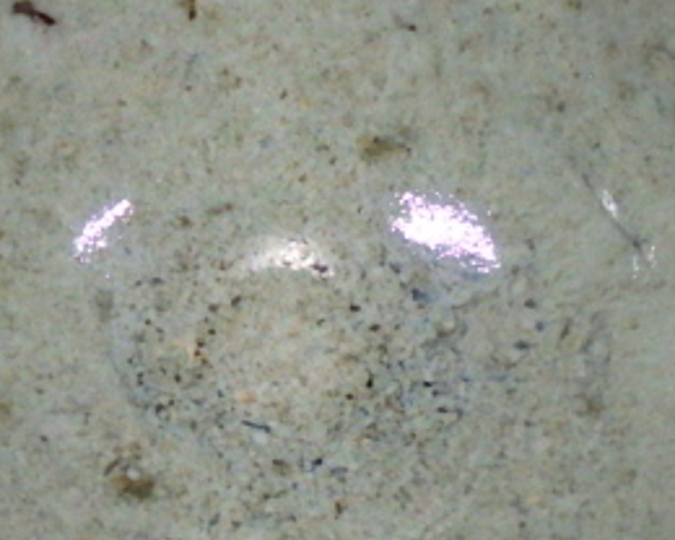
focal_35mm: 149
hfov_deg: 12.9
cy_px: 265
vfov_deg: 10.4
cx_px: 296
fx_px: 2977
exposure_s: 1/60
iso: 320
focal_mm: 11.1
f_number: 4.6
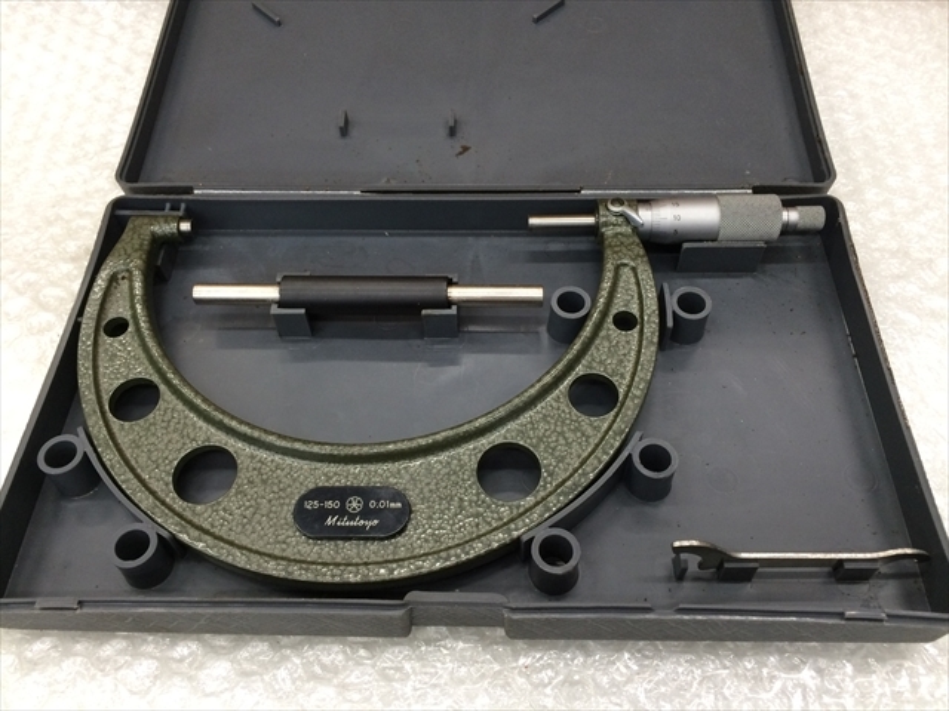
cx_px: 474
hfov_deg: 61.7
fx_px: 795
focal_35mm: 29
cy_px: 356
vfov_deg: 48.2
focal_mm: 4.15
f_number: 2.2
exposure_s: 1/30
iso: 100
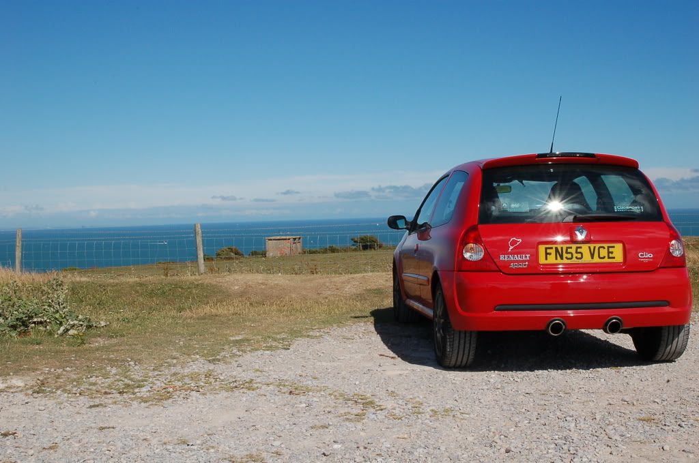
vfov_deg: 31.8
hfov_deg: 46.5
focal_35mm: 42
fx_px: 814
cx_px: 350
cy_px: 232
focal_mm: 28
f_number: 22
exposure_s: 1/200
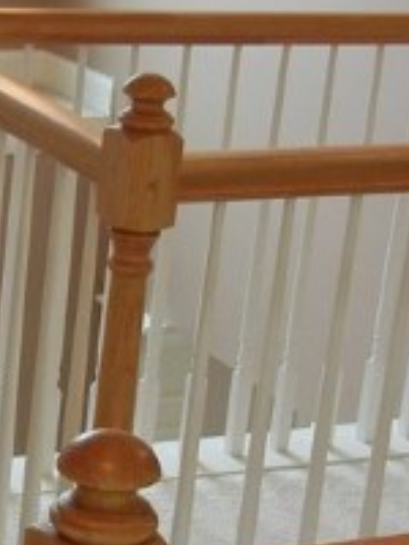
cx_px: -30
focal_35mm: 115
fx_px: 1812
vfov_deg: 17.1
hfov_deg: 12.7
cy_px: 379
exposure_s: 1/27.8
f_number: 3.5
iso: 167
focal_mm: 5.4
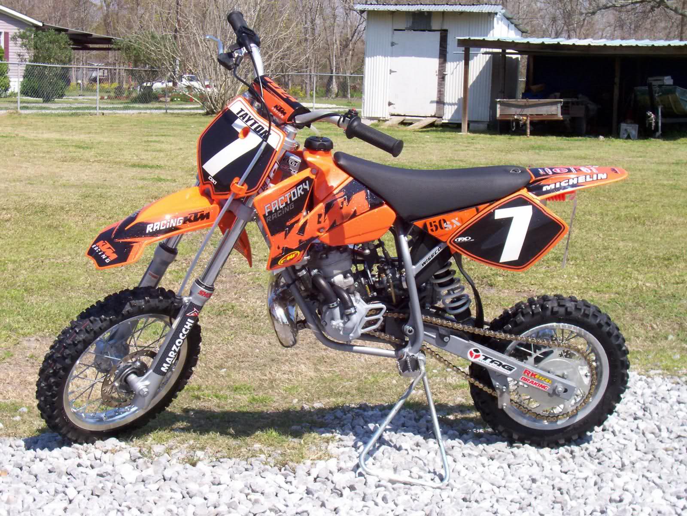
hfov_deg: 29.8
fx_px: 1290
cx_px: 344
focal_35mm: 65
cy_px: 258
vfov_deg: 22.6
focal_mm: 10.8
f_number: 6.8
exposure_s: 1/252
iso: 80
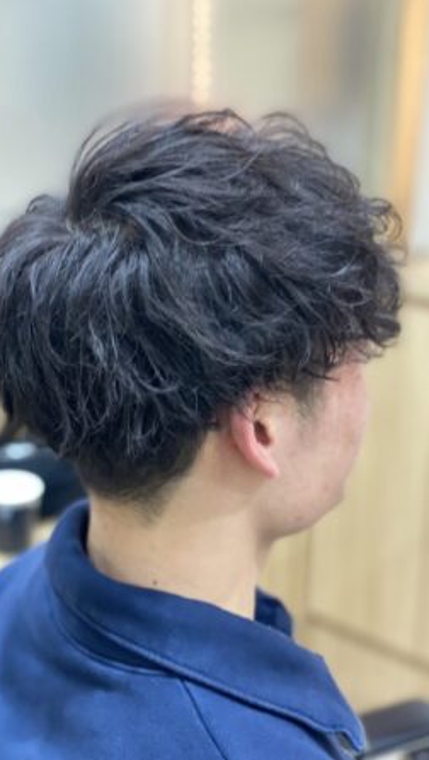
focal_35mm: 57
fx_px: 1151
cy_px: 379
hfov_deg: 21.1
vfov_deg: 36.6
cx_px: 163
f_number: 2
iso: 250
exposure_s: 1/33
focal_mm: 6
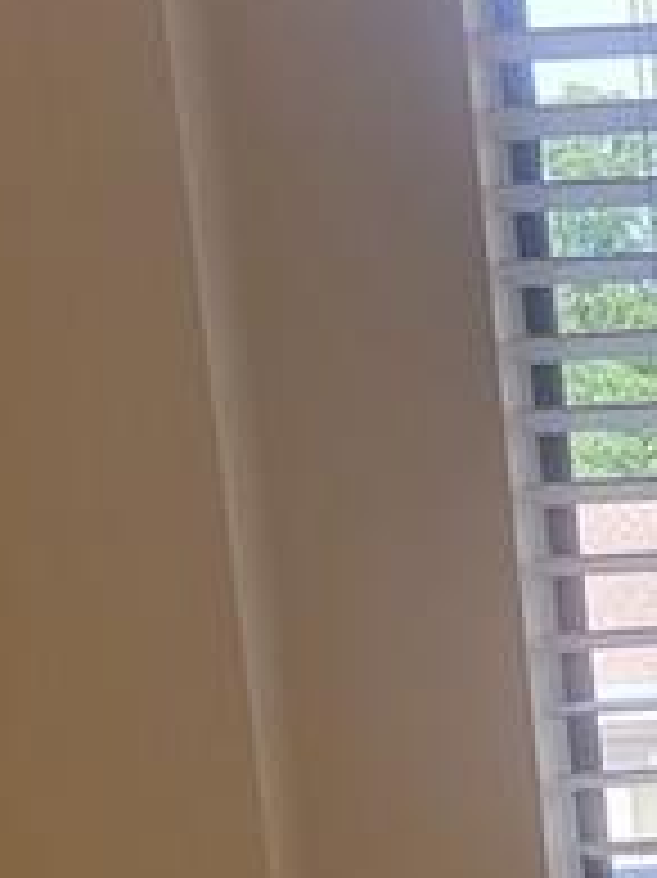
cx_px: 1624
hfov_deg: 8.4
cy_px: 1157
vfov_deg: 12.0
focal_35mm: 160
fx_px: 4053
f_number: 1.8
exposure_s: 1/120
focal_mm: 5.4
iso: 64
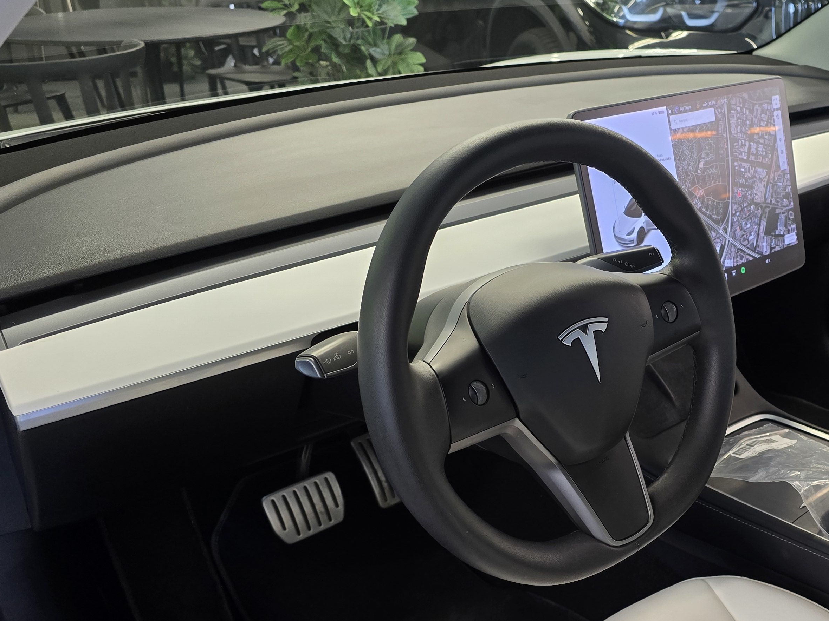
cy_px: 444
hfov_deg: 45.5
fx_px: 934
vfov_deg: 36.2
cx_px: 663
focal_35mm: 39
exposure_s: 1/51.6
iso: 125
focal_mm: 6.3
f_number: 1.7
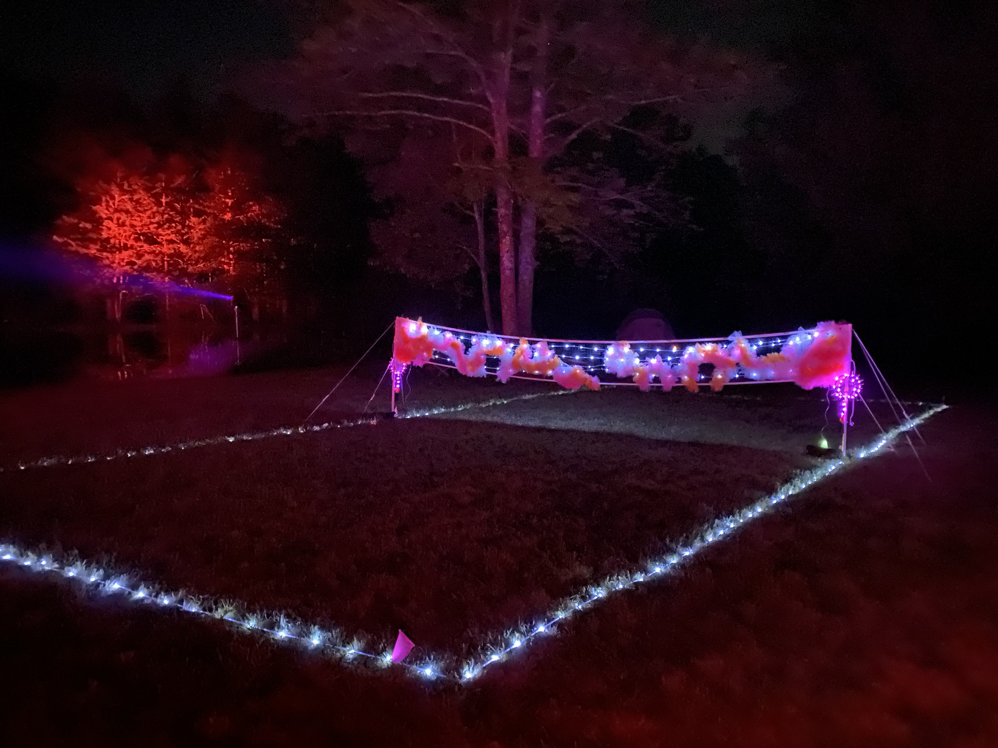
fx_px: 750
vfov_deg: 53.1
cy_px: 374
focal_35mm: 26
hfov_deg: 67.3
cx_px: 499
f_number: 1.8
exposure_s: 1/2
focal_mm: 4.25
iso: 6400
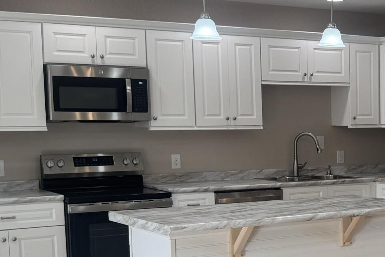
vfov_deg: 17.3
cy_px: 220
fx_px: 834
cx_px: 393
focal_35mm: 78
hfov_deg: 24.7
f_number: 1.78
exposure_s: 1/167
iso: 80
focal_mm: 6.76
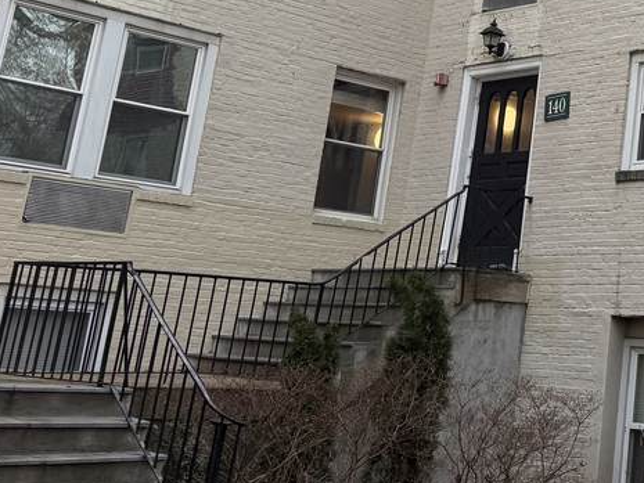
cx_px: 769
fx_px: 1228
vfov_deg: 21.4
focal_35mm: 66
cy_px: -19
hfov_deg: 26.2
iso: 100
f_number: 1.78
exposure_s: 1/559
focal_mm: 6.76
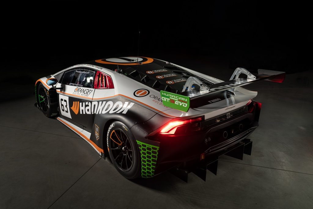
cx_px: 156
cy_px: 104
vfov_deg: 43.6
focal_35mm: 30
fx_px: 261
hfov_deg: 61.9
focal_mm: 30
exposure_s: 8
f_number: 8
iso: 50
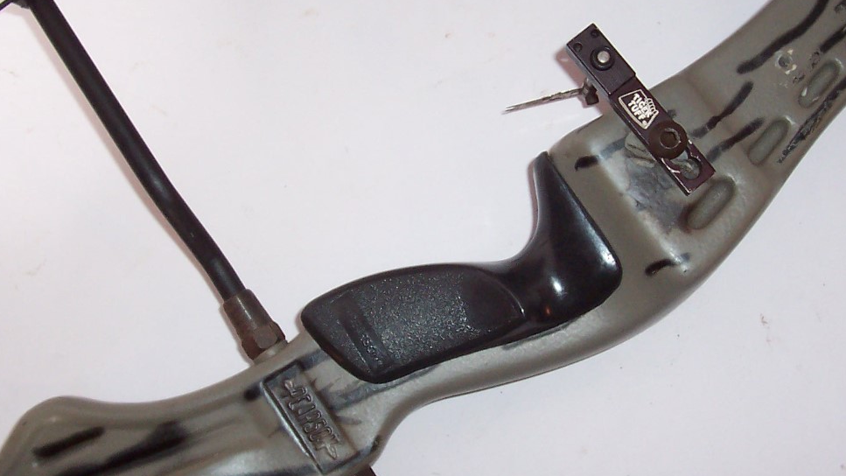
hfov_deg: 34.8
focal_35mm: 60
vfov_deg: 20.0
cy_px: 211
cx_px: 498
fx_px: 1346
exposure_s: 1/60
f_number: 2.8
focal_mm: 5.6
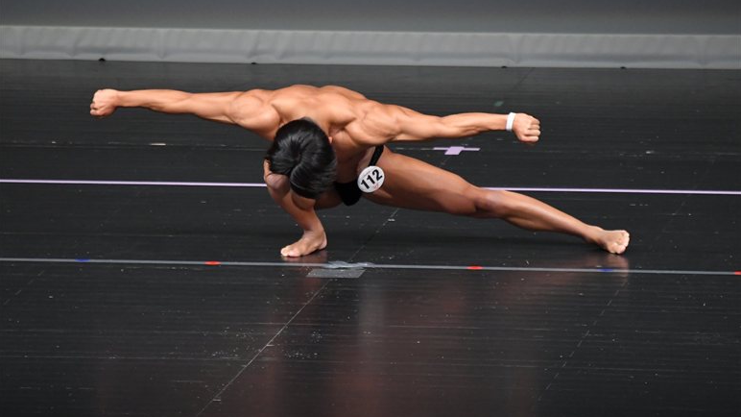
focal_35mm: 473
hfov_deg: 4.6
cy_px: 184
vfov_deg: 2.6
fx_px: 9292
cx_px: 370
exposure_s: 1/400
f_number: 5.6
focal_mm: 300
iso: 4000
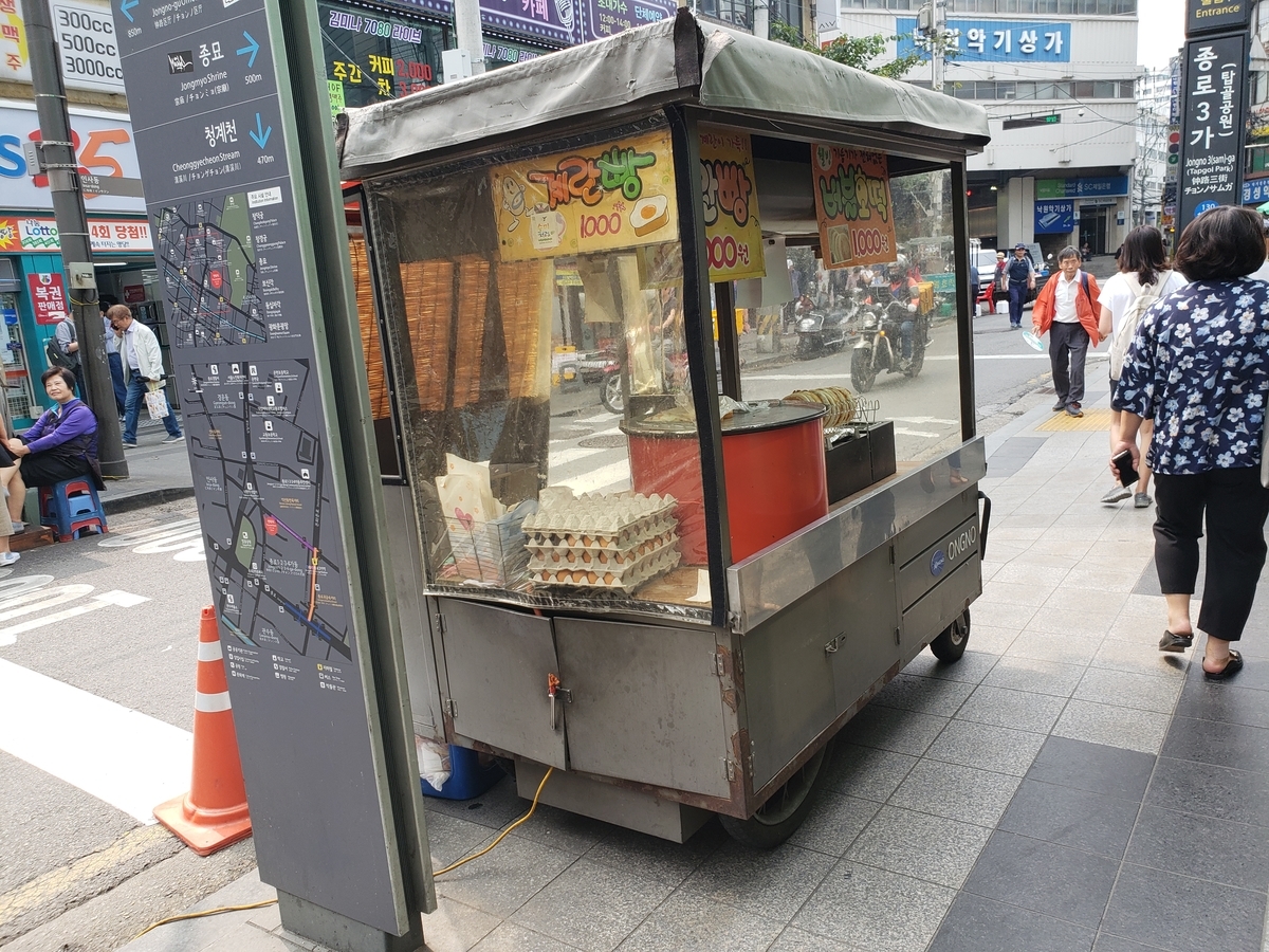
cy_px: 476
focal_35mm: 26
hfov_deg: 67.3
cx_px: 634
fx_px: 953
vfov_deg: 53.1
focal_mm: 4.3
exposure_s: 1/275
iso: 50
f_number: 2.4
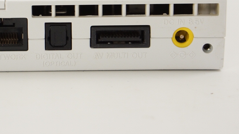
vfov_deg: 9.4
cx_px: 65
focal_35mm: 128
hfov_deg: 16.7
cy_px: 15
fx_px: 811
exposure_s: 1/80
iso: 640
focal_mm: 50
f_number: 6.3
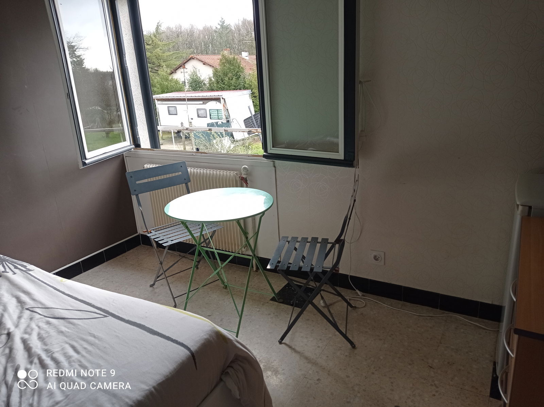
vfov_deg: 49.7
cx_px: 272
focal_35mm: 28
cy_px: 204
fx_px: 440
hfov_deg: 63.5
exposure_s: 1/201
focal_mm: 4.74
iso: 100
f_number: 1.79
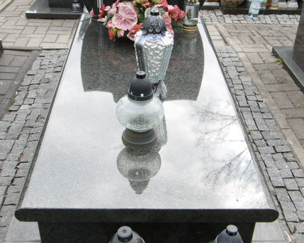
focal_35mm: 47
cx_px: 148
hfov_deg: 39.5
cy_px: 138
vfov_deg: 32.0
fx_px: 423
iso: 100
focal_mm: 4.3
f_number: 3.1
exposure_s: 1/320
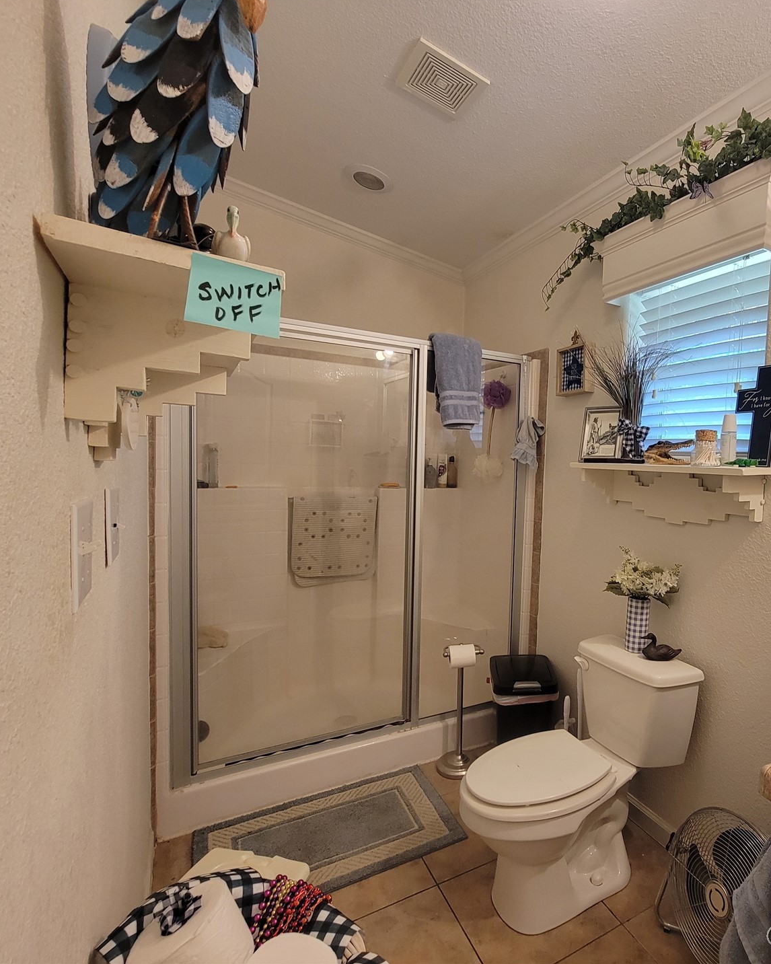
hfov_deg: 73.8
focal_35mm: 17
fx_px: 485
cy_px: 480
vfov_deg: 89.6
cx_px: 534
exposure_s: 1/60
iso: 160
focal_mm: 2.2
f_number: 2.2
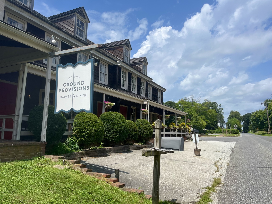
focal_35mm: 26
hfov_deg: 67.3
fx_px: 204
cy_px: 102
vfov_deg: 53.1
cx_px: 136
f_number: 1.6
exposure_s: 1/4651
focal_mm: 5.1
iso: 50
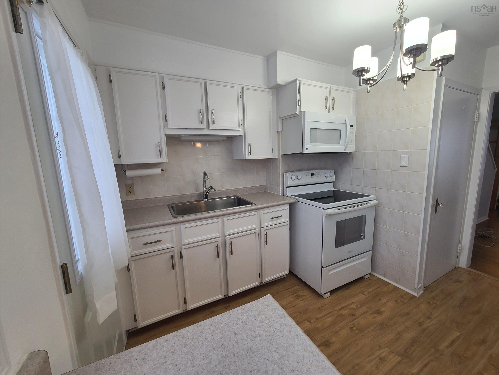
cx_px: 250
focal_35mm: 13
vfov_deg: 89.9
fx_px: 187
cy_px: 188
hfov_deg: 106.2
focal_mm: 2.2
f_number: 2.2
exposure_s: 1/60
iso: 100
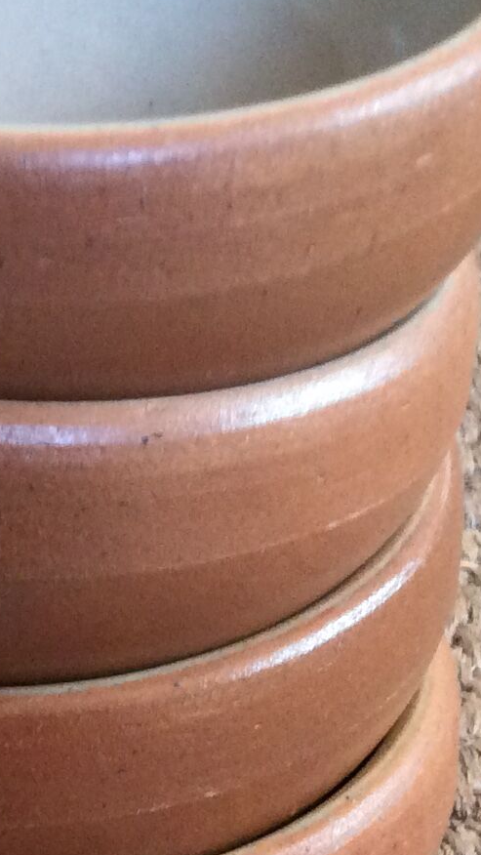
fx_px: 2335
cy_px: 659
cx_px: -46
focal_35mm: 103
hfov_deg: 11.6
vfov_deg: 20.6
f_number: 2.4
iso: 200
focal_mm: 3.3
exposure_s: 1/25
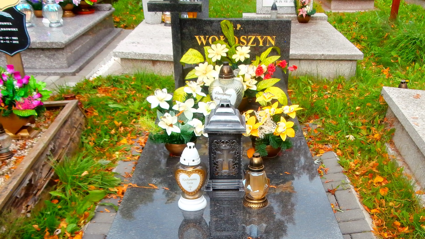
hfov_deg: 49.2
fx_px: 462
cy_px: 198
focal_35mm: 41
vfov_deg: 28.3
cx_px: 249
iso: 100
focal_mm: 4.2
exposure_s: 1/250
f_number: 3
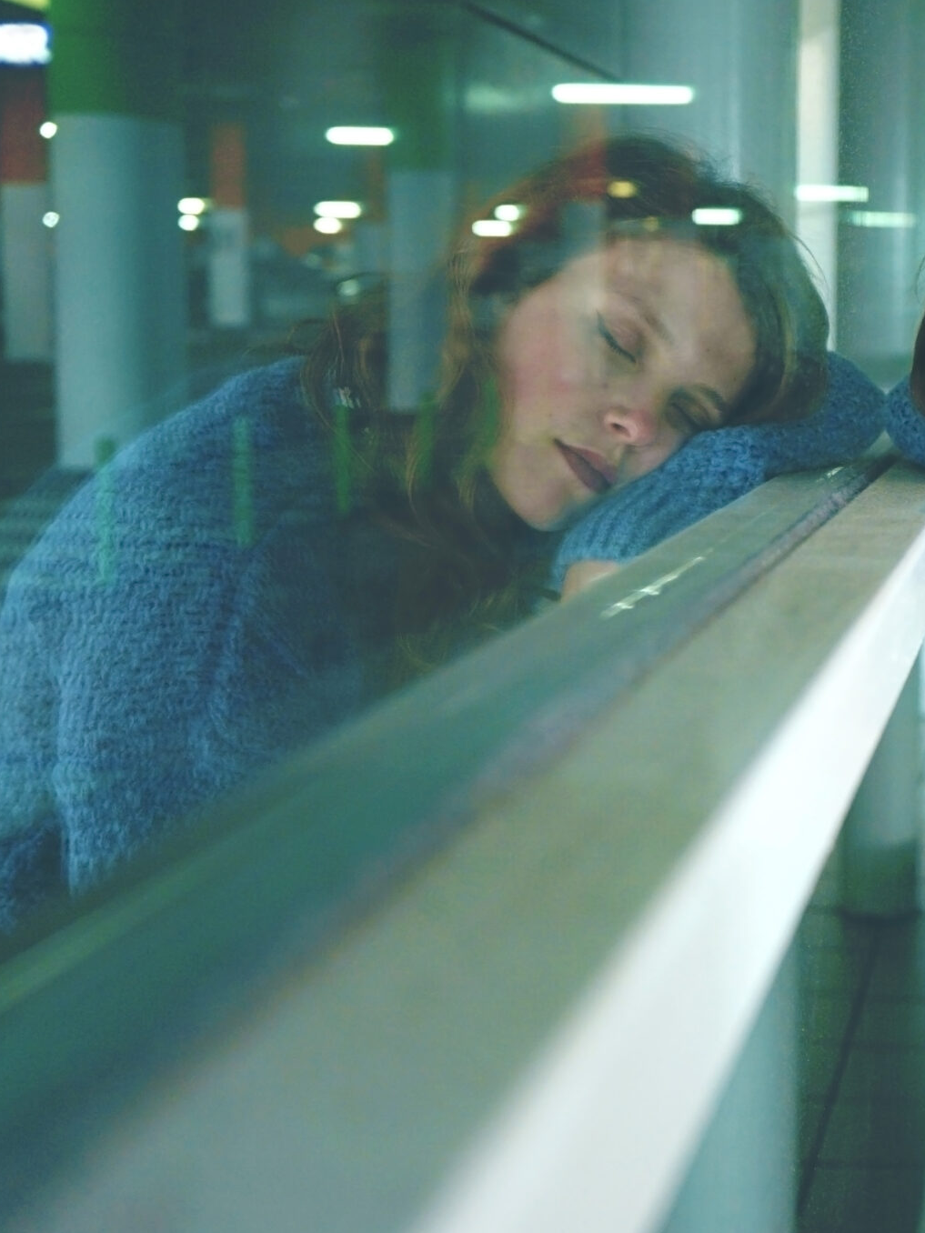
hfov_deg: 23.4
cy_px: 620
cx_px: 831
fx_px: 2173
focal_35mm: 61
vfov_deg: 31.7
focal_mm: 42
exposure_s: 1/80
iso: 320
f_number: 5
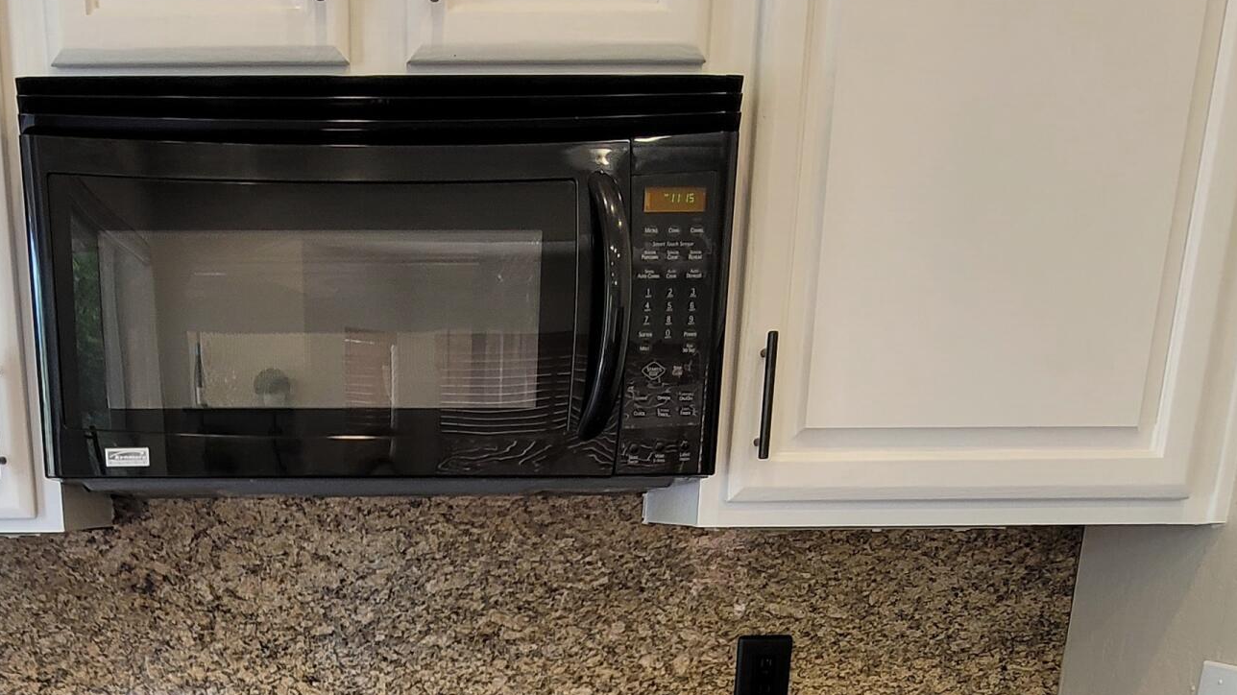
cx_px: 376
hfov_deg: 57.7
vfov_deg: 30.3
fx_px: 1082
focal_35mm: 33
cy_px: 835
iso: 125
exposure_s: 1/59
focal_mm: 2.2
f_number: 2.2
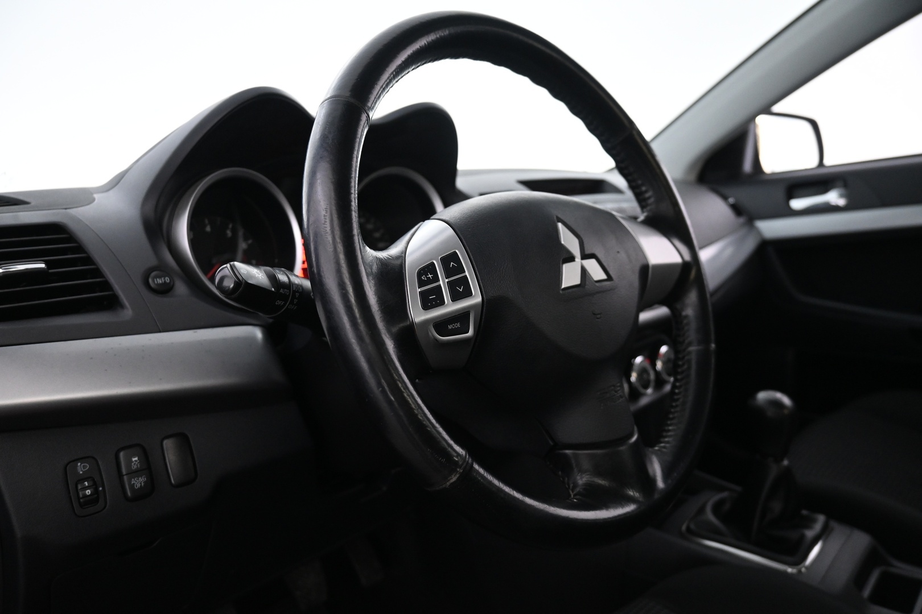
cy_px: 307
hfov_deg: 70.4
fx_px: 653
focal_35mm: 26
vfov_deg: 50.4
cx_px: 461
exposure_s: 1/25
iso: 1800
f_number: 3.5
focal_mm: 17
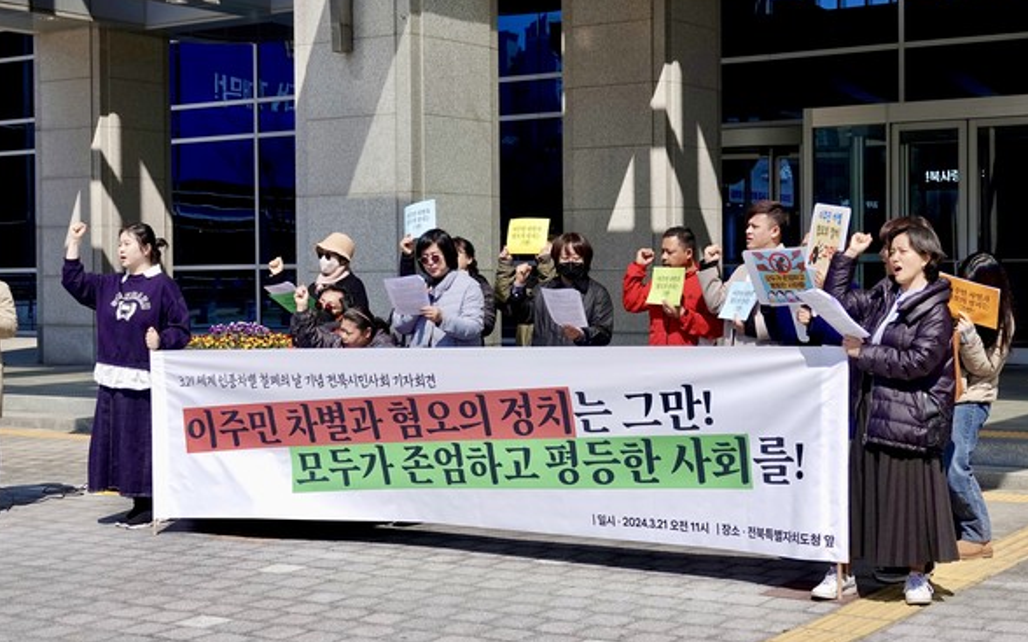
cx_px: 509
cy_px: 331
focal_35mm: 52
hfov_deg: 38.9
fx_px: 1456
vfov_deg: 24.8
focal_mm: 18.21
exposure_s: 1/1250
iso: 64
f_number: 3.2
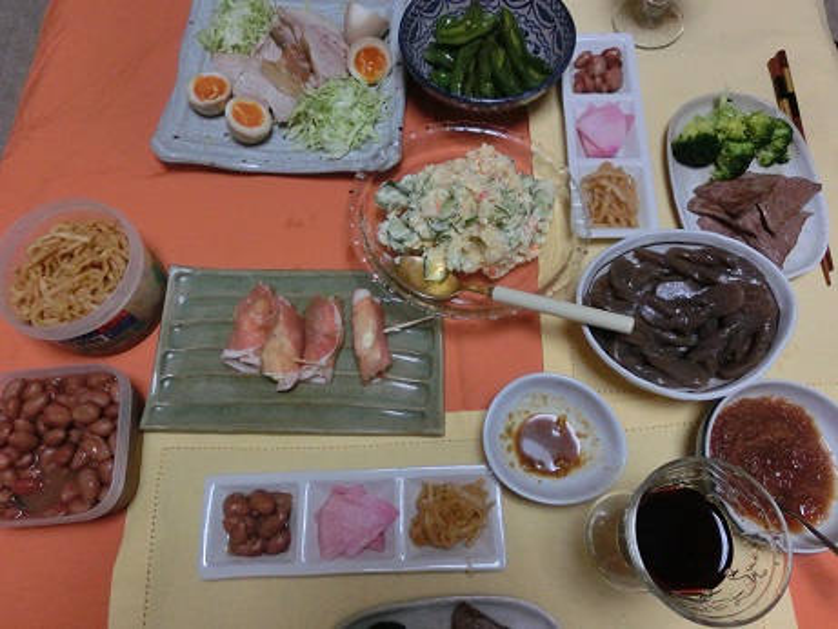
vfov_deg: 54.9
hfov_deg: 69.4
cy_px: 314
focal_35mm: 25
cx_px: 419
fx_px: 605
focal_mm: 4.4
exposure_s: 1/80
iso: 800
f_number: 3.3
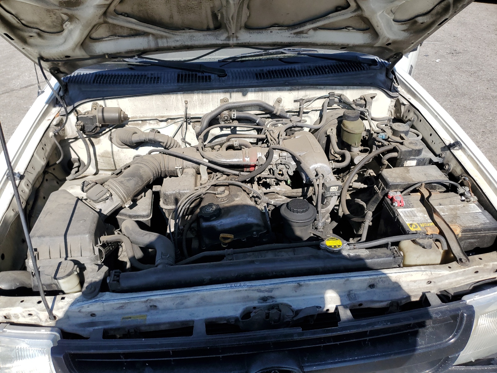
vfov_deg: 53.1
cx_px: 248
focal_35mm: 26
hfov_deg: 67.3
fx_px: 373
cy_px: 186
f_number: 1.5
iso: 50
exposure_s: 1/2000
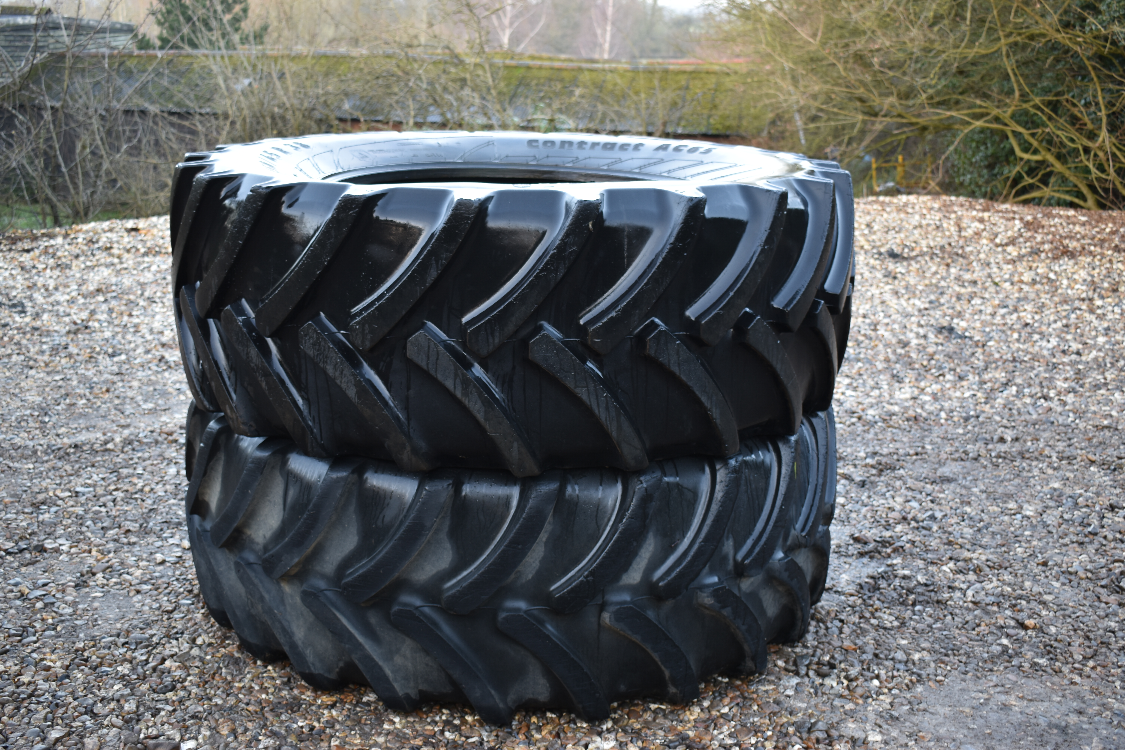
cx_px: 562
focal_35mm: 40
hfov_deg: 47.9
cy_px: 375
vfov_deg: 33.0
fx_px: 1266
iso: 100
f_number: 4
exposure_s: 1/10
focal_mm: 27
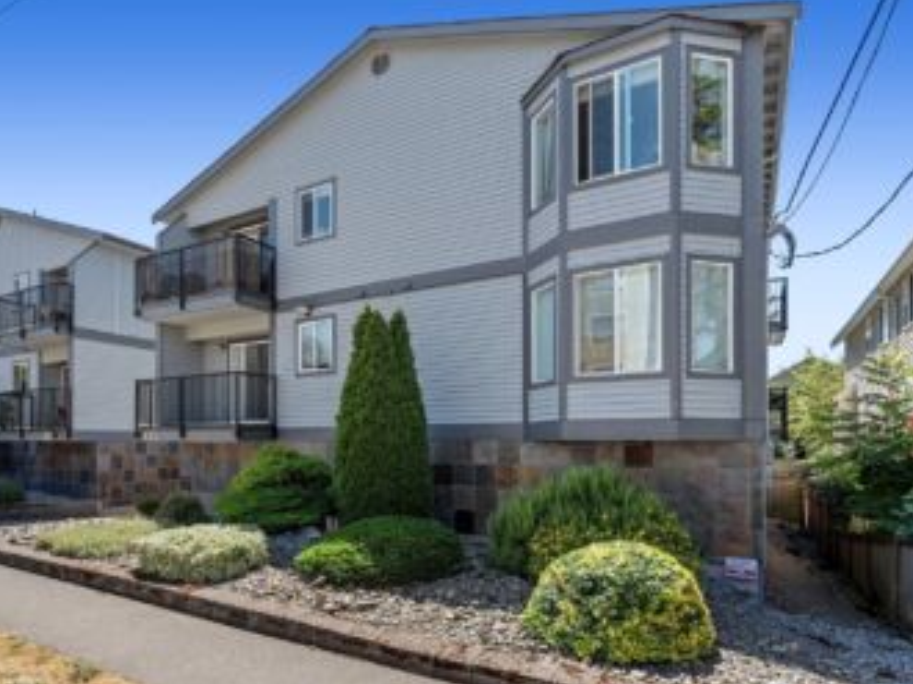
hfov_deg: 78.2
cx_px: 368
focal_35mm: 21
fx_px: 553
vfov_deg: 63.4
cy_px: 350
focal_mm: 18
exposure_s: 1/50
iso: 125
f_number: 7.1
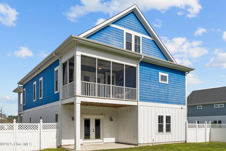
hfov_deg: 61.9
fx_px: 188
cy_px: 76
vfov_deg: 43.6
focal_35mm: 30
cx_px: 113
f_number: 4.5
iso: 64
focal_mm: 30
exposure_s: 1/1000
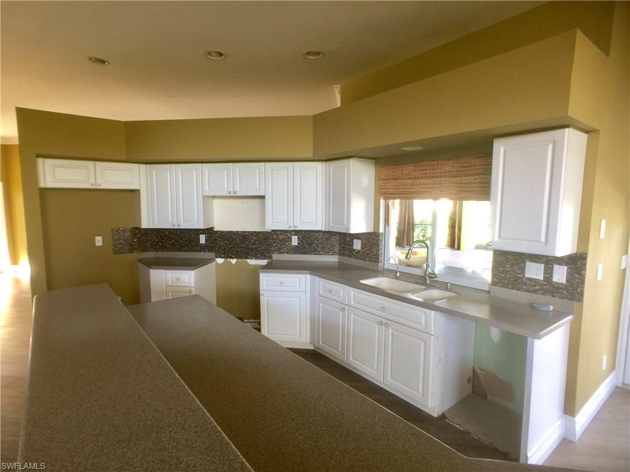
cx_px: 315
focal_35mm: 29
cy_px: 236
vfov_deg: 48.2
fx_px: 528
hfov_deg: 61.7
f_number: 2.2
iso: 50
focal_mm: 4.15
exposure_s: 1/15
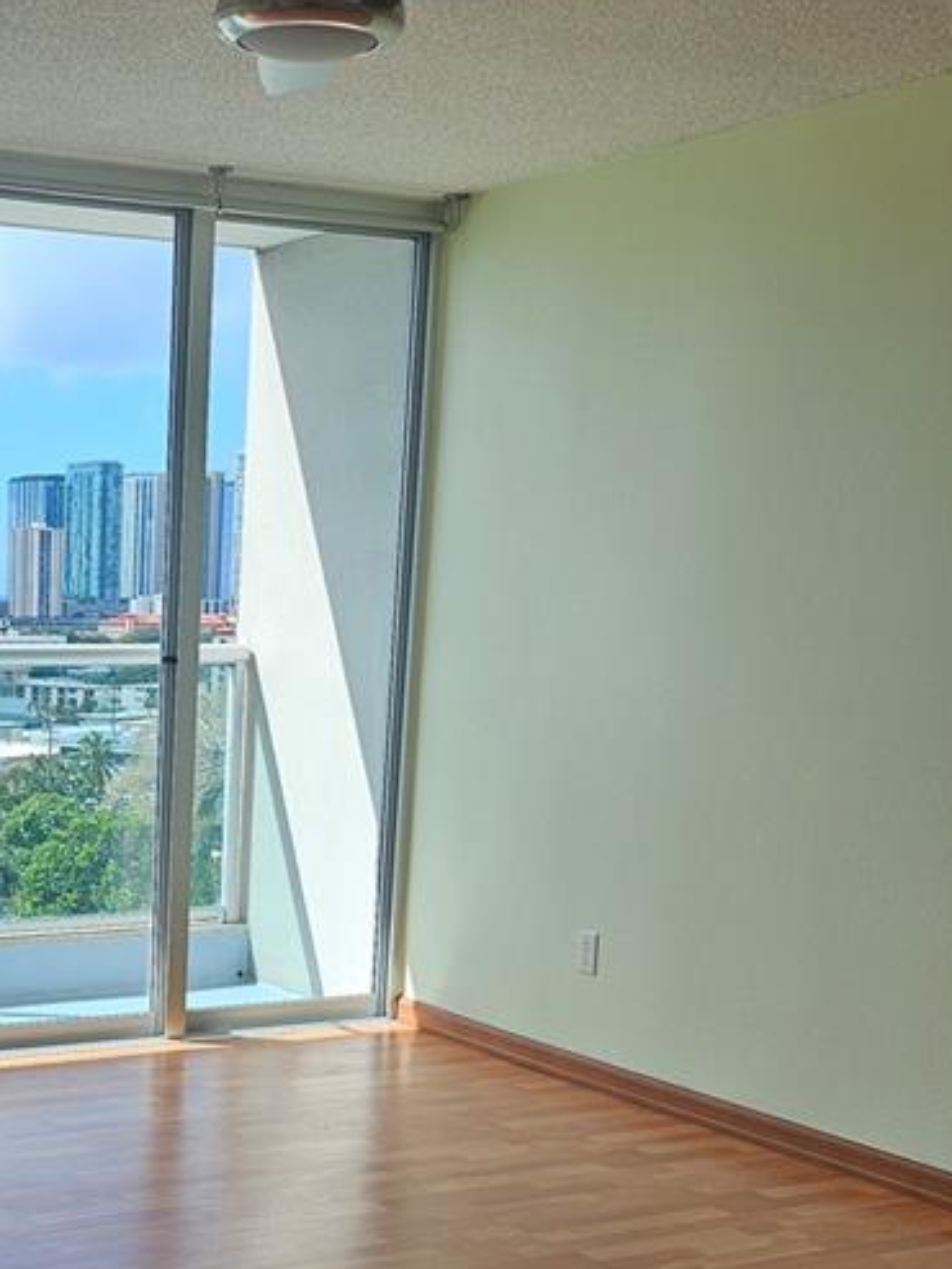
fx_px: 2053
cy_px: 986
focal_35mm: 56
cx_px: 41
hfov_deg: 25.1
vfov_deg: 33.5
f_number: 1.7
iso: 10
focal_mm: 6.3
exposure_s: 1/328
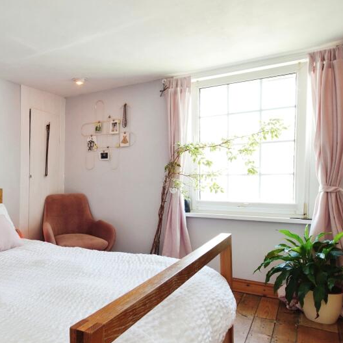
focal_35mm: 28
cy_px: 207
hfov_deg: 52.1
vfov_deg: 56.8
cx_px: 50
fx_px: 314
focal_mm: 17
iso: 640
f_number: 10
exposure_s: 1/25
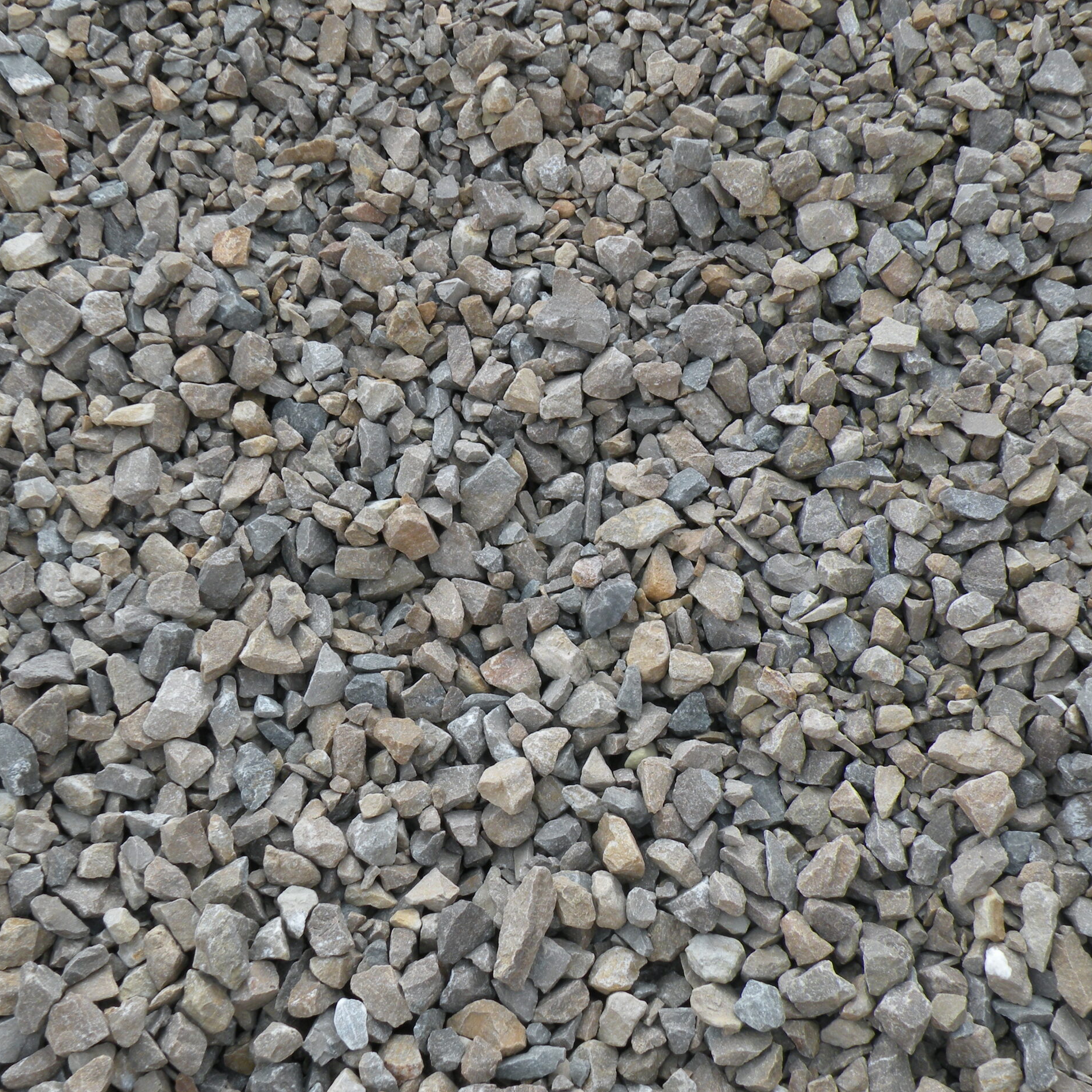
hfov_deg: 25.7
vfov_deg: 25.7
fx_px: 2391
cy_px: 541
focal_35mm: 67
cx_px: 579
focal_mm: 9.8
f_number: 5
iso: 64
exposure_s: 1/170
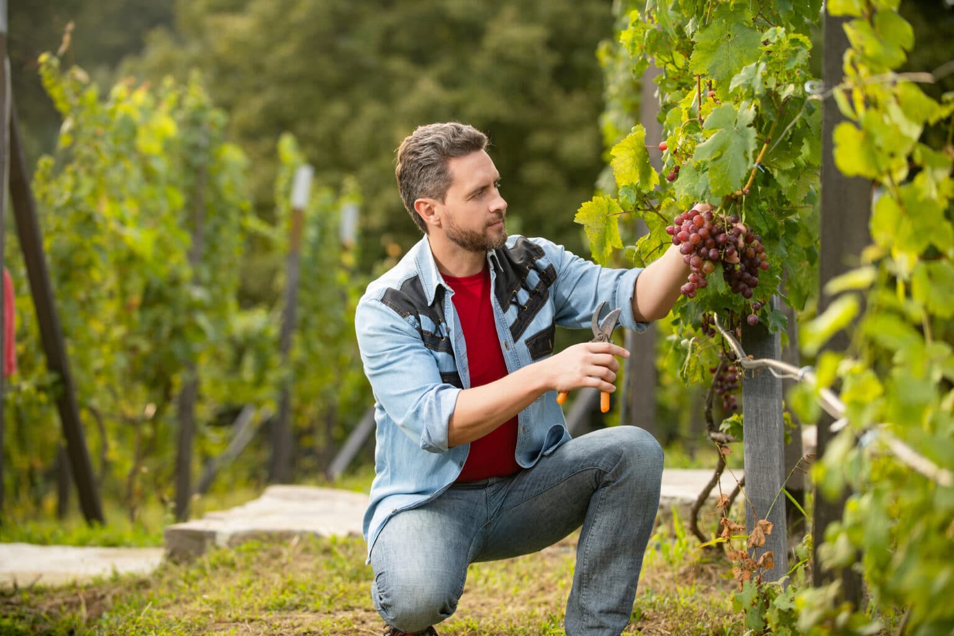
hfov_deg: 20.8
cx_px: 477
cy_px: 318
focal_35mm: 98
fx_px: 2597
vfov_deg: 14.0
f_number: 3.5
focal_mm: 98
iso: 100
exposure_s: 1/125
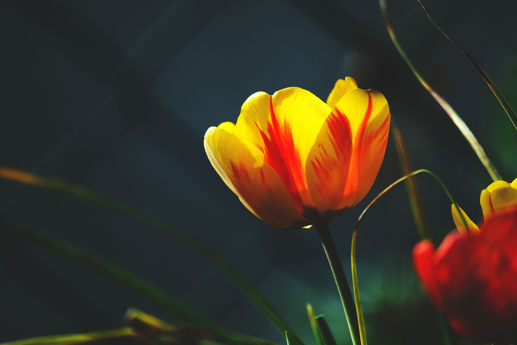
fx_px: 4308
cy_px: 172
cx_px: 258
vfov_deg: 4.6
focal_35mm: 300
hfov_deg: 6.9
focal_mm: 200
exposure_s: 1/500
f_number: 4.8
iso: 200
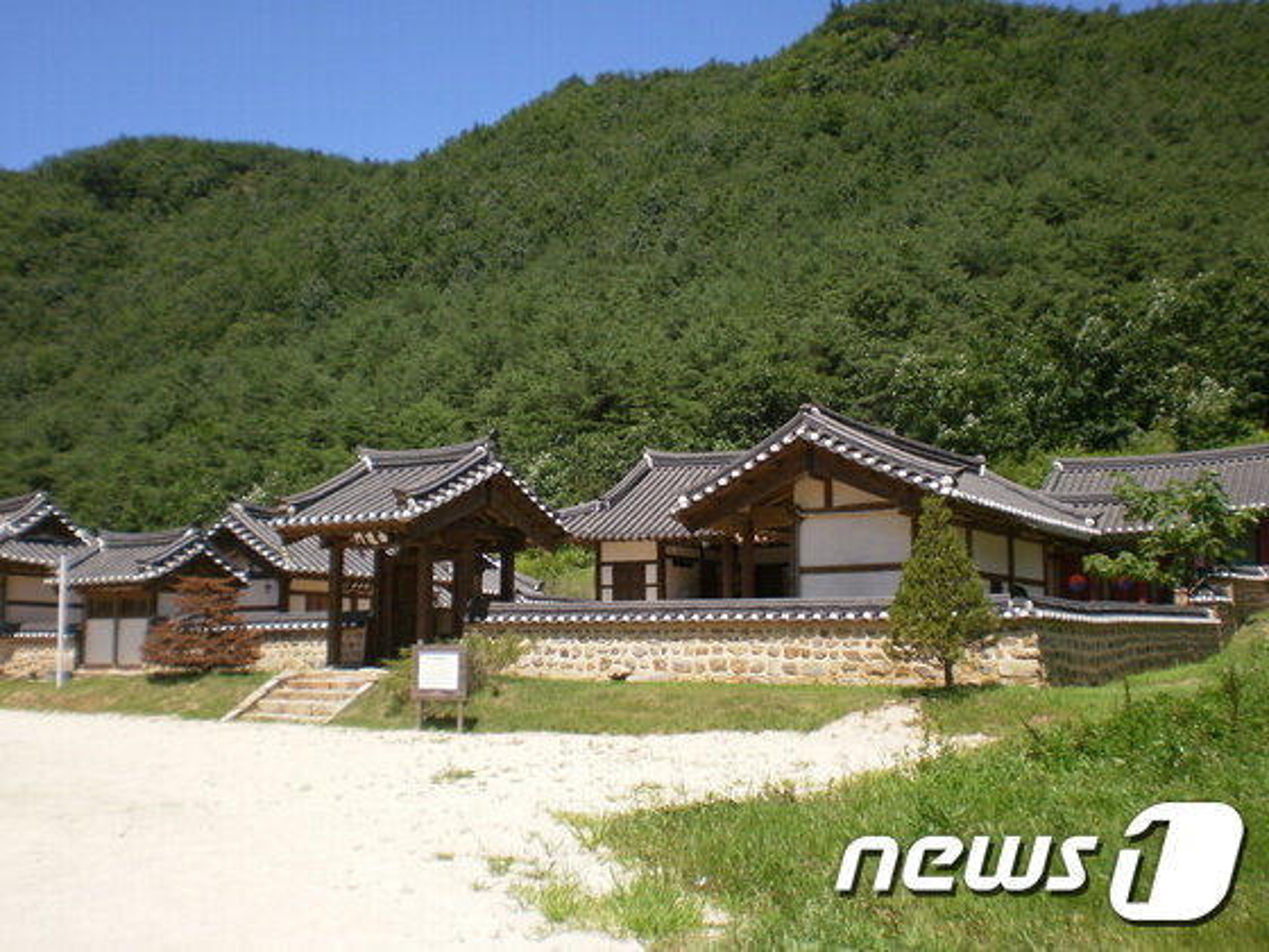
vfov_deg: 39.7
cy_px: 476
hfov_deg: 51.4
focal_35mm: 36
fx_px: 1320
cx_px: 634
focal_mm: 6.3
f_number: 4.6
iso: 100
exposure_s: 1/500
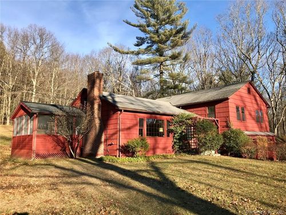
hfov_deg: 63.4
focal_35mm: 28
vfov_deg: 49.7
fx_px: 231
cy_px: 108
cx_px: 143
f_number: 1.8
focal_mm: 3.99
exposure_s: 1/1064
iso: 20
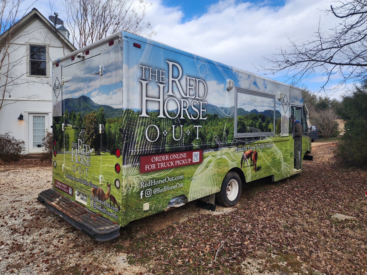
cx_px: 184
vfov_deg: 58.9
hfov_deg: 73.9
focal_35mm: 23
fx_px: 244
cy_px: 138
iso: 12
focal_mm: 6.4
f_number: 1.8
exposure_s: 1/647
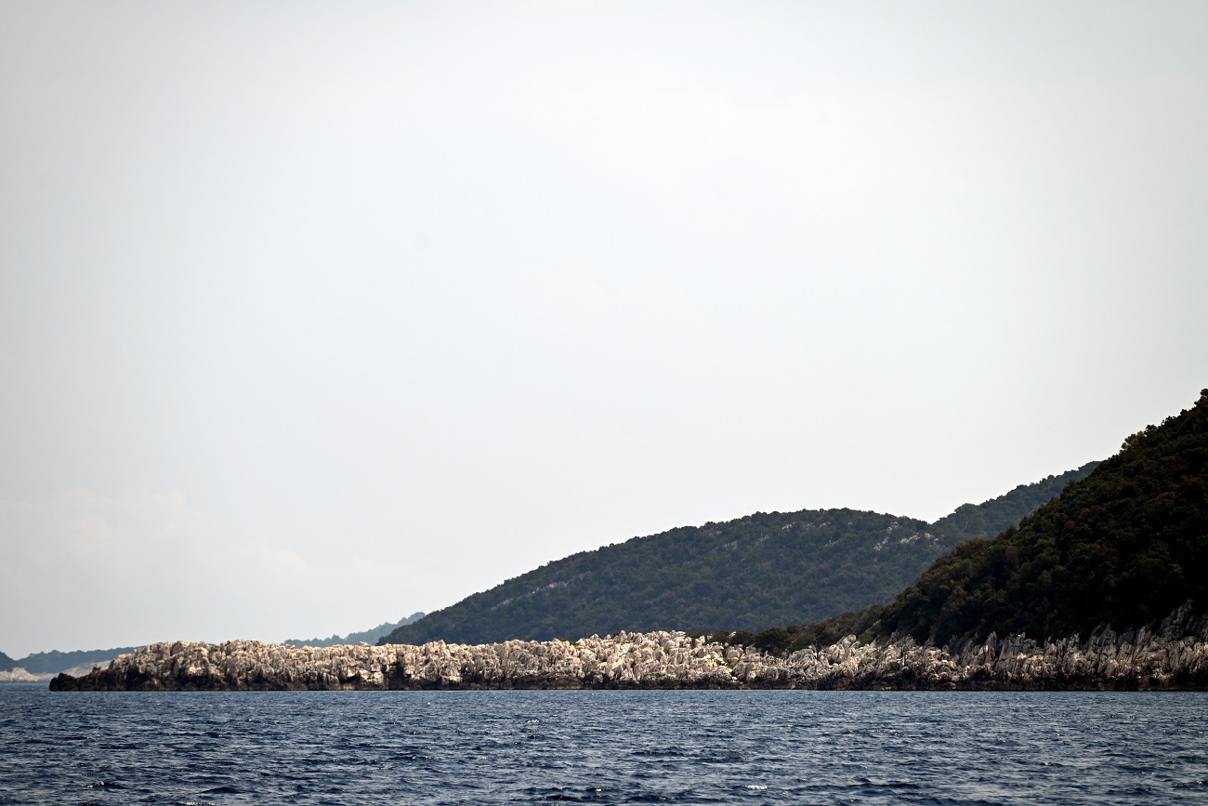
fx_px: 7047
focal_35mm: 210
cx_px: 604
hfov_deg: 9.8
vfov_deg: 6.5
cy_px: 403
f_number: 6.3
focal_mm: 210
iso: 100
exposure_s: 1/1250
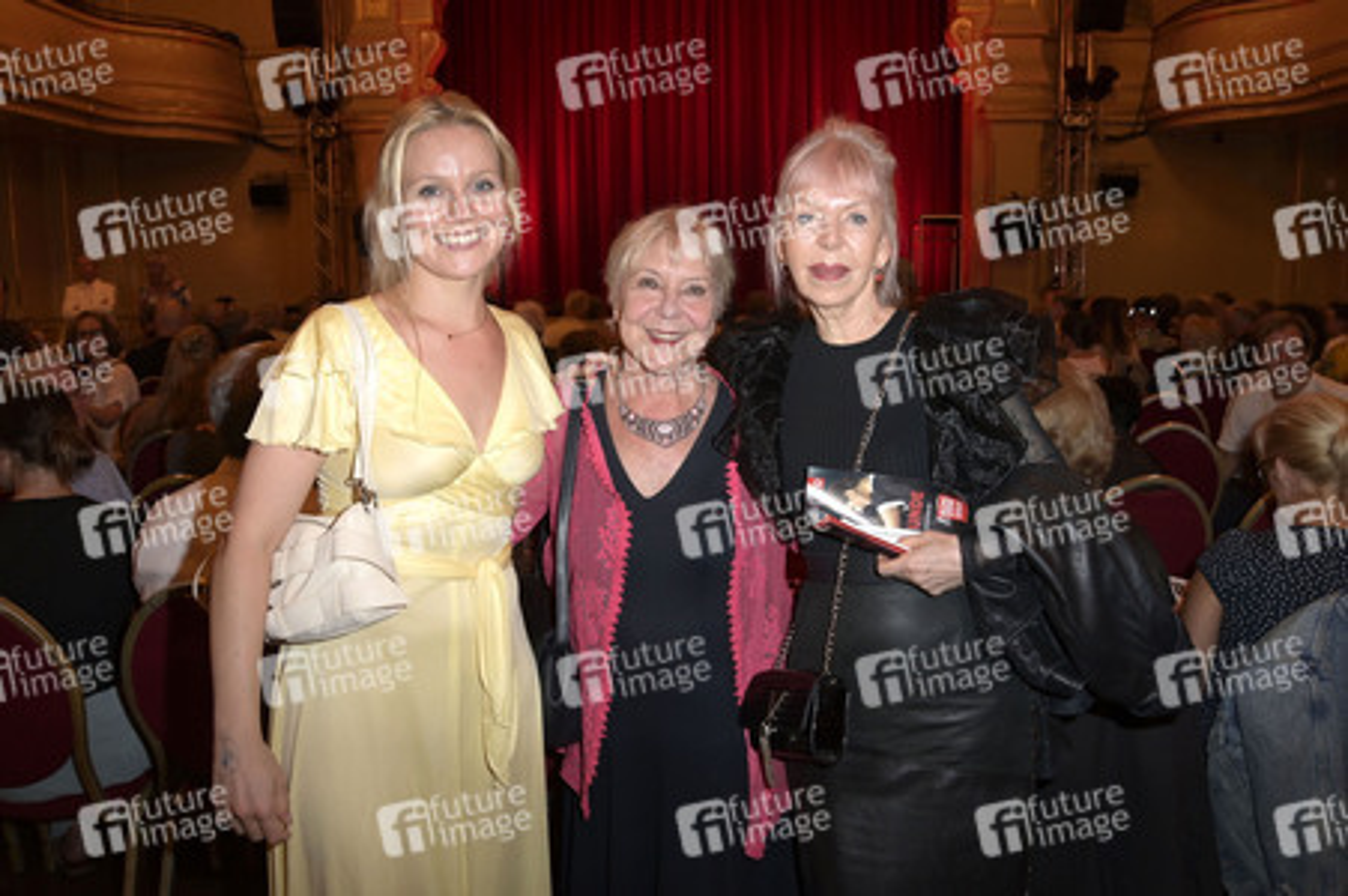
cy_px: 448
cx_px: 674
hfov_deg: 73.8
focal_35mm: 24
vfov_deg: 53.1
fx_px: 898
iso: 1250
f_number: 6.3
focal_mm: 24
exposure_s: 1/60
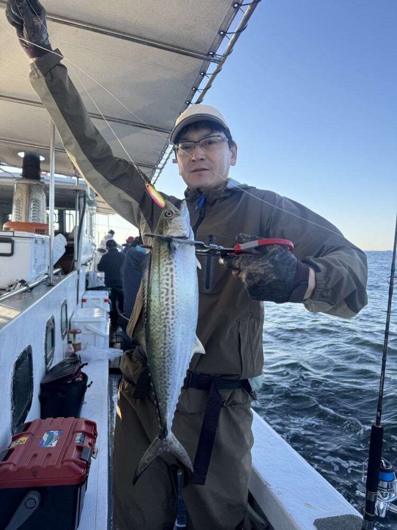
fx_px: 367
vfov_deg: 71.6
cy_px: 265
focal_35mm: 24
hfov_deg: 56.8
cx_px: 198
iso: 80
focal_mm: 6.76
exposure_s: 1/1172
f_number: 1.78
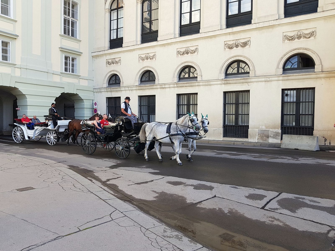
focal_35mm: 26
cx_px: 168
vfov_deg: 53.1
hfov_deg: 67.3
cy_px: 126
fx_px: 252
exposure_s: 1/568
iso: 50
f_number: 1.7
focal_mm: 4.2
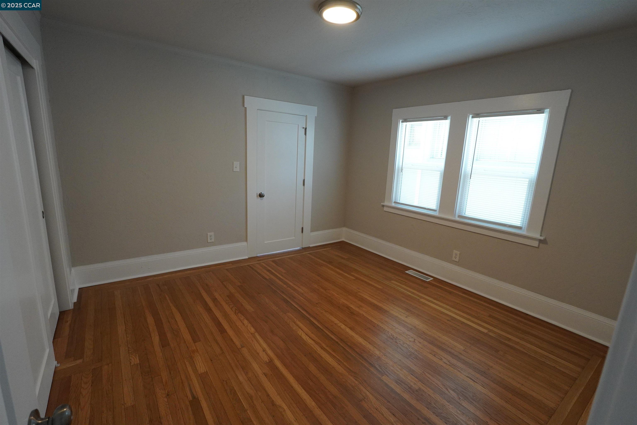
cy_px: 212
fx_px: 292
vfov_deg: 72.1
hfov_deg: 95.0
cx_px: 318
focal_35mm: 16
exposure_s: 1/160
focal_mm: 11
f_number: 4
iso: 1250
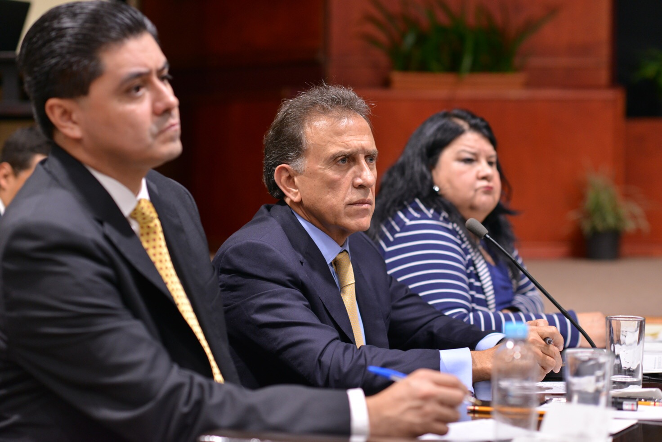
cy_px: 221
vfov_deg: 16.1
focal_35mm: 85
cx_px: 331
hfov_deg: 23.9
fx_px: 1563
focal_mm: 85
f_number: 2.5
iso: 800
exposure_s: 1/160
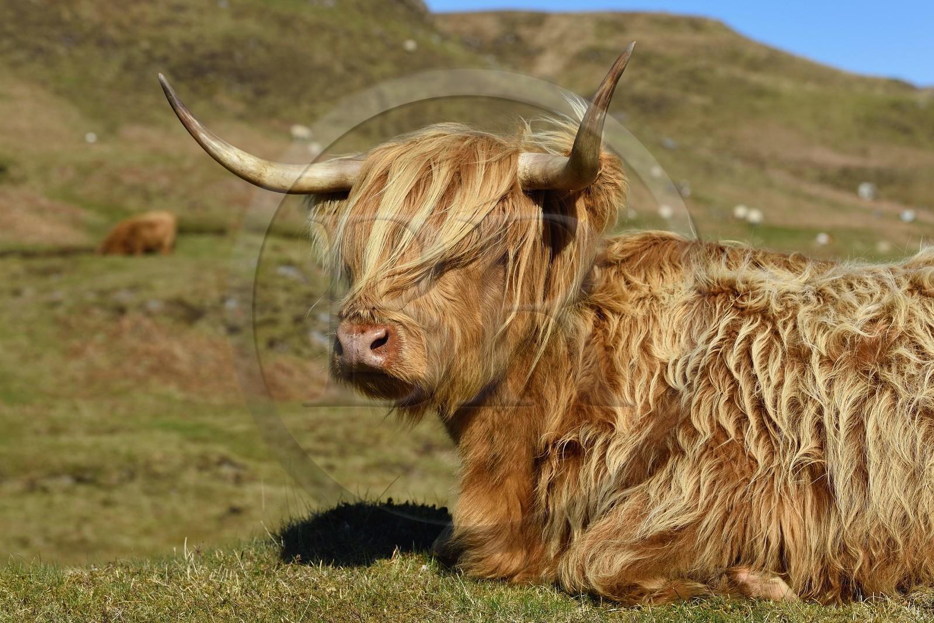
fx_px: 2723
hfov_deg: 19.5
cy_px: 312
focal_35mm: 105
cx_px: 467
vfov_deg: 13.0
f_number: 7.1
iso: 200
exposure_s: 1/640
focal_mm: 105
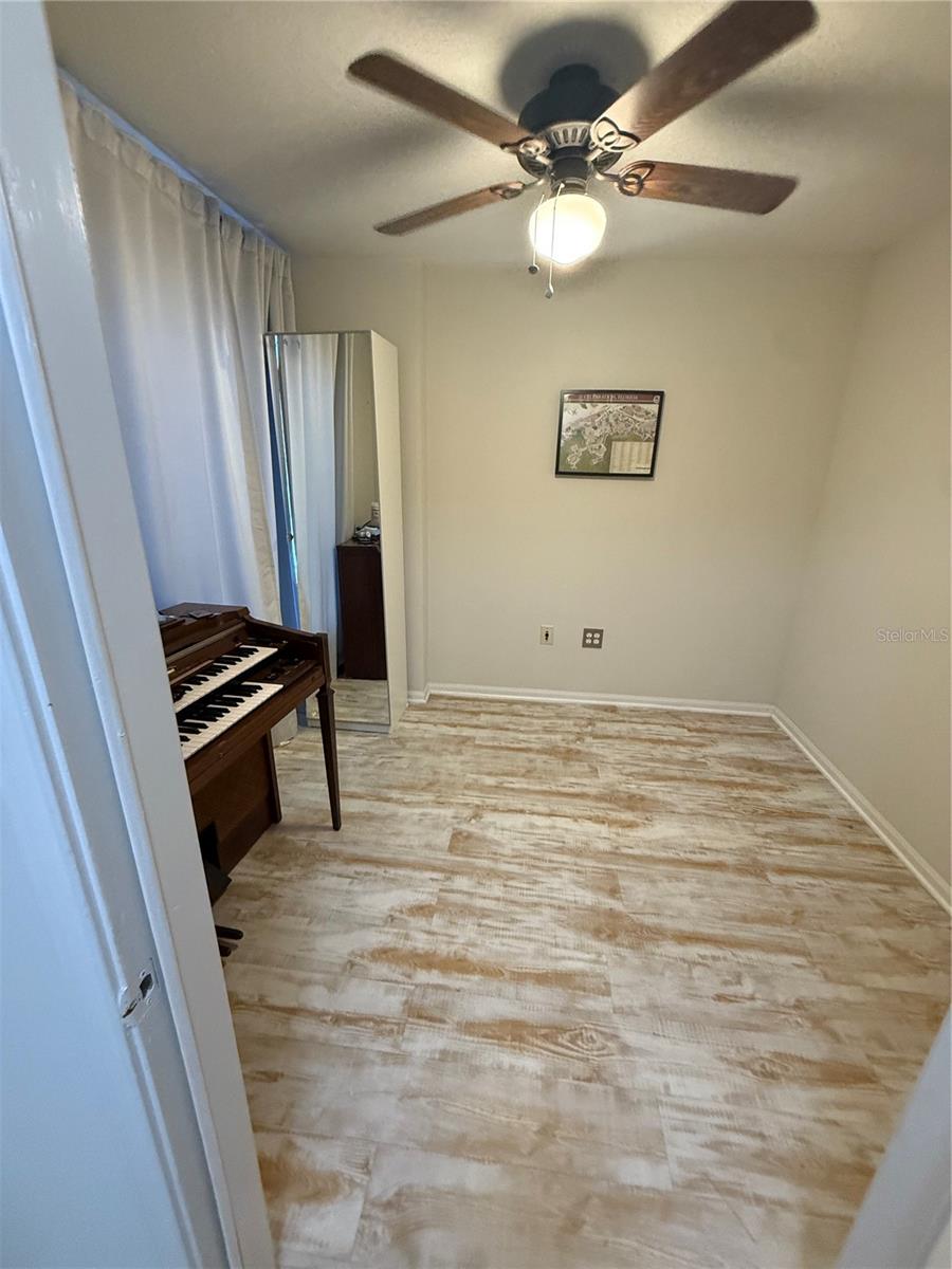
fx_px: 513
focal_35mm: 14
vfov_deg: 102.1
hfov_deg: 85.7
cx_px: 476
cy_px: 634
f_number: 2.2
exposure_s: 1/60
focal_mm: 2.22
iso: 500
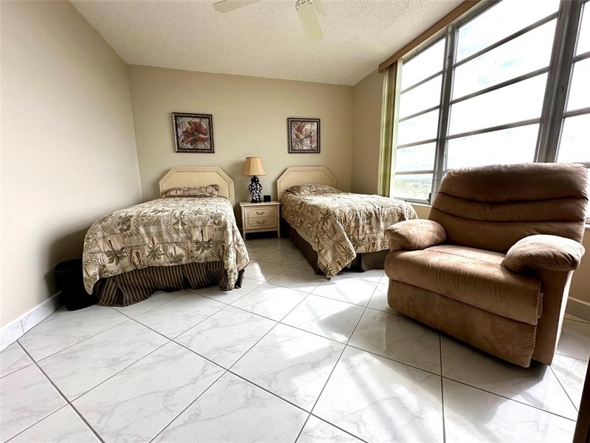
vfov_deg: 85.7
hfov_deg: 102.1
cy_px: 222
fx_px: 239
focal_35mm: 14
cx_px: 295
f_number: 2.2
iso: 40
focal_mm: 2.22
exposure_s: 1/236
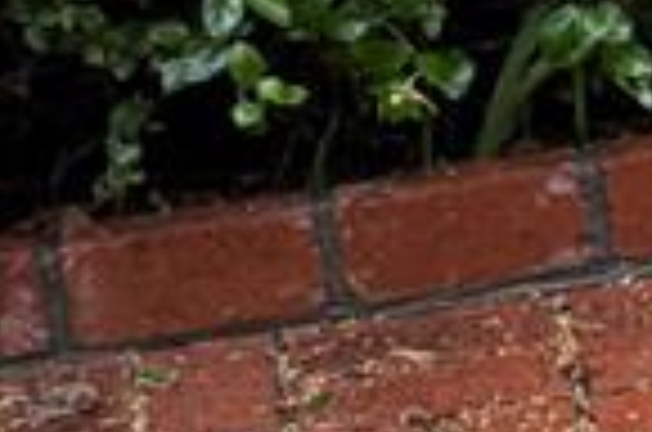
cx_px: 2453
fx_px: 4680
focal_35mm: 259
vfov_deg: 5.2
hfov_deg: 6.6
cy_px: -196
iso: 100
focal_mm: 6.76
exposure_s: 1/488
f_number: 1.78
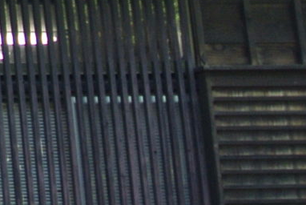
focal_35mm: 181
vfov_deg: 7.5
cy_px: -101
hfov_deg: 8.8
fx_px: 1541
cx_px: -674
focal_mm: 10
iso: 100
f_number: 3.5
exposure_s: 1/125
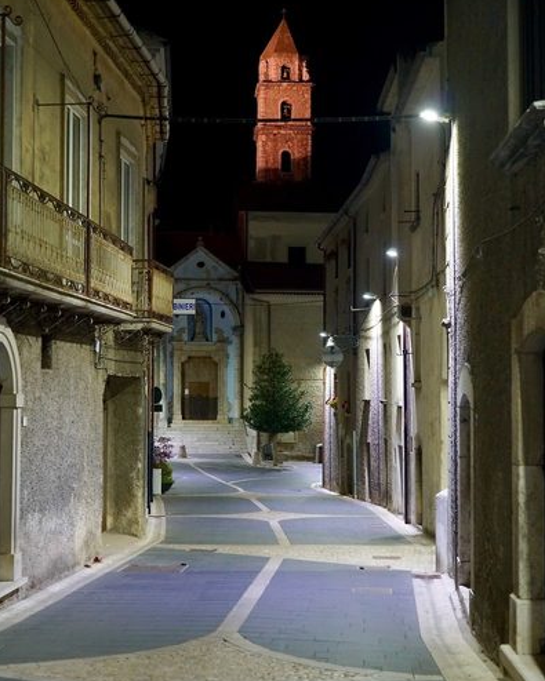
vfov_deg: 33.0
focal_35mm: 57
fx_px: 1150
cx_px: 272
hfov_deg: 26.7
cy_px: 352
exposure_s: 1/50
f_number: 2.8
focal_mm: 50
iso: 6400
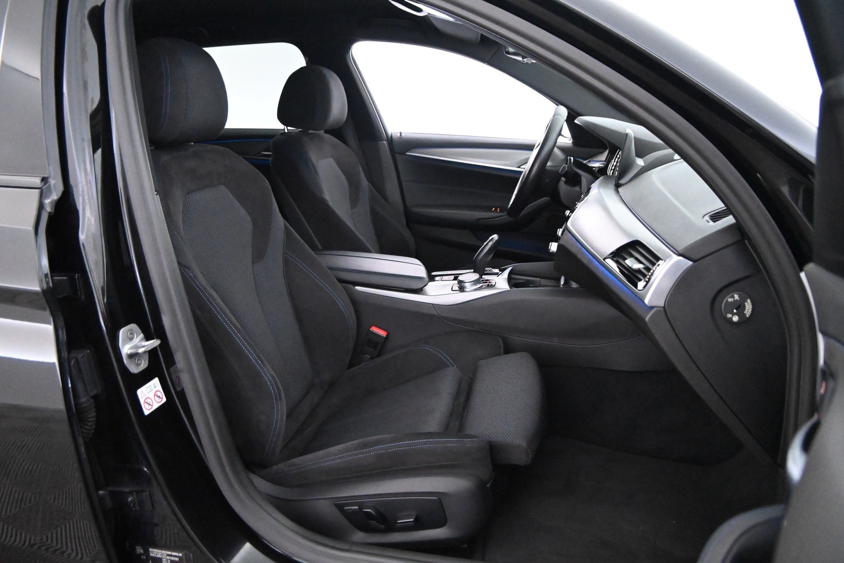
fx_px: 1758
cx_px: 422
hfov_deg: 27.0
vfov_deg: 18.2
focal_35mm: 75
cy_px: 282
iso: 11400
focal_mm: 50
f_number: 6.3
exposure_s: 1/80
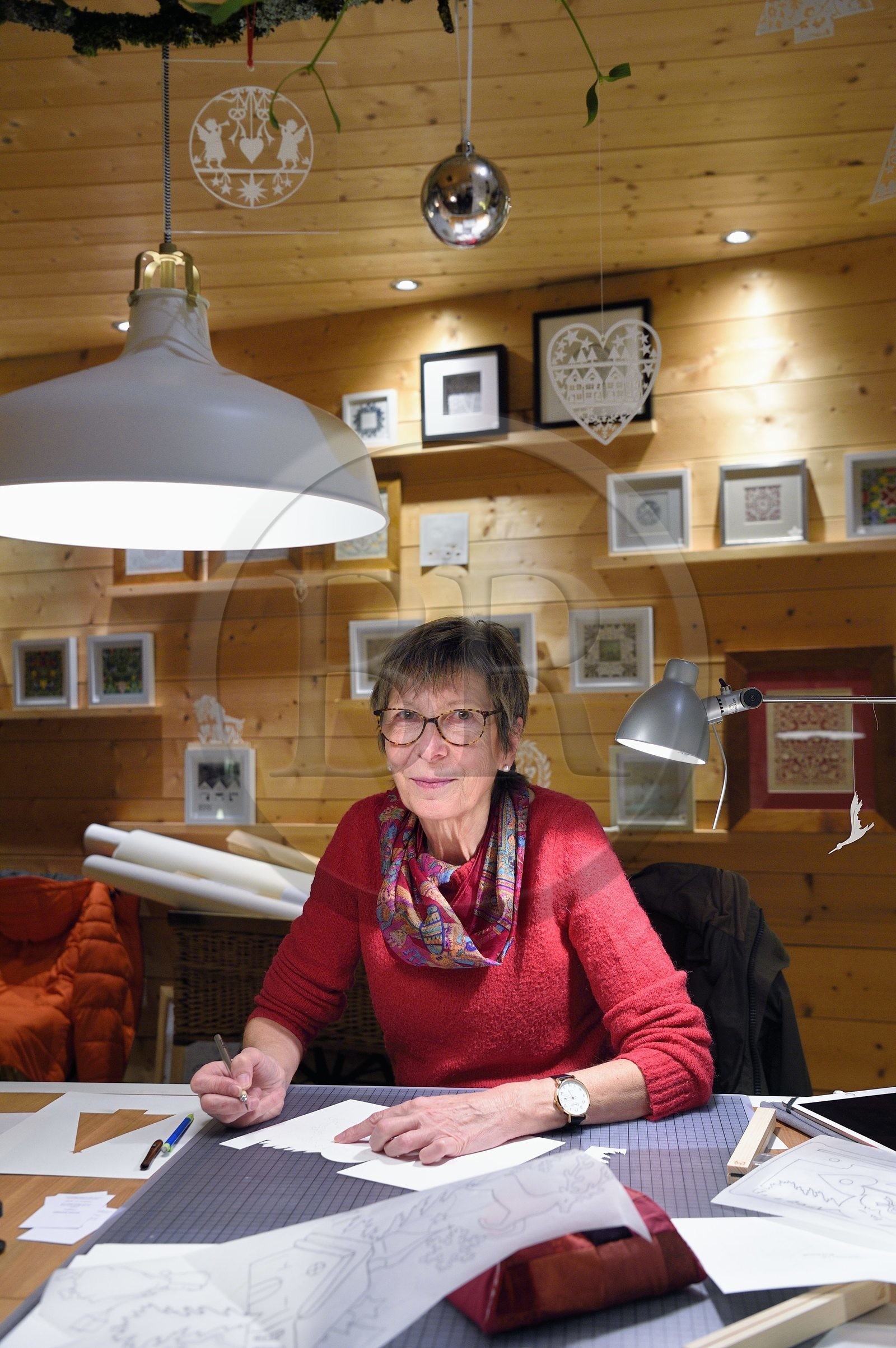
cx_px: 448
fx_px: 1420
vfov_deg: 50.7
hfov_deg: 35.0
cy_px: 674
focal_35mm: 38
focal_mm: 38
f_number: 5
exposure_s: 1/60
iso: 1600
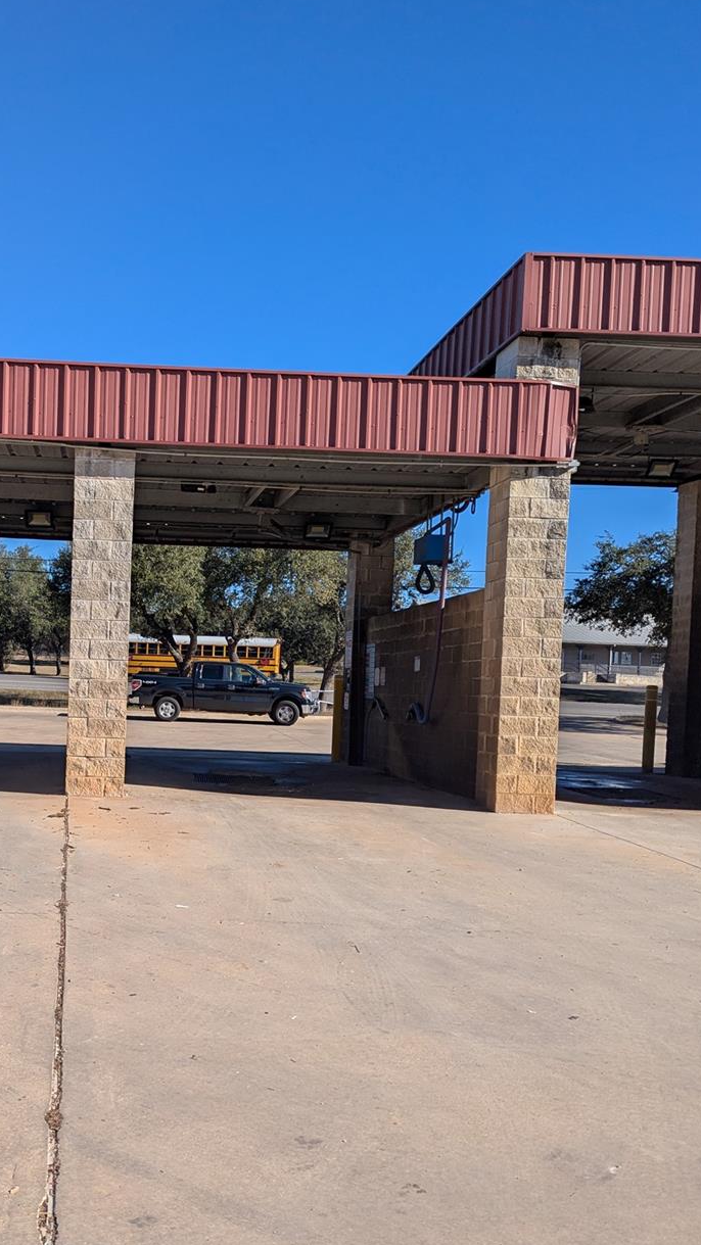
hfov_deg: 34.4
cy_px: 693
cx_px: 128
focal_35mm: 33
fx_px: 1090
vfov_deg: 59.3
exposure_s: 1/2632
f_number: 1.85
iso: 41
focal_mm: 6.81
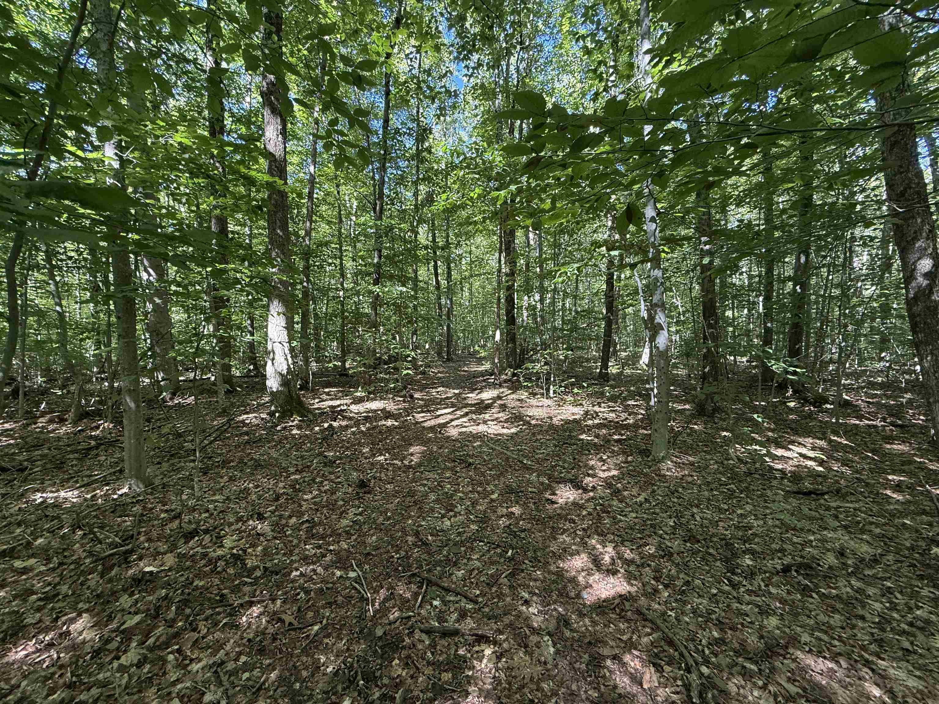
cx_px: 470
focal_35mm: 14
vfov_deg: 85.7
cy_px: 352
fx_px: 380
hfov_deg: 102.1
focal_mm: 2.22
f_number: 2.2
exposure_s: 1/99
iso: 200
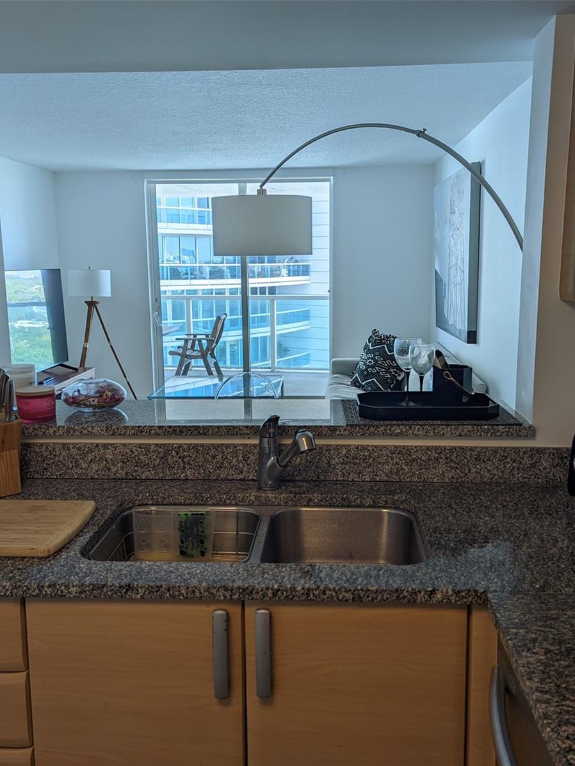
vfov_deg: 56.8
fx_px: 709
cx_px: 295
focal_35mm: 32
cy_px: 383
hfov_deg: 44.2
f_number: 1.85
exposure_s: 1/120
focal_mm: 6.81
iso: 37
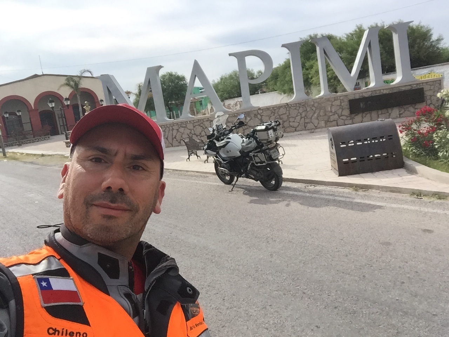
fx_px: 402
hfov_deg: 58.4
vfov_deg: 45.4
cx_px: 224
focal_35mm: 31
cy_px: 168
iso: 32
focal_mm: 2.65
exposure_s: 1/1305
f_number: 2.2
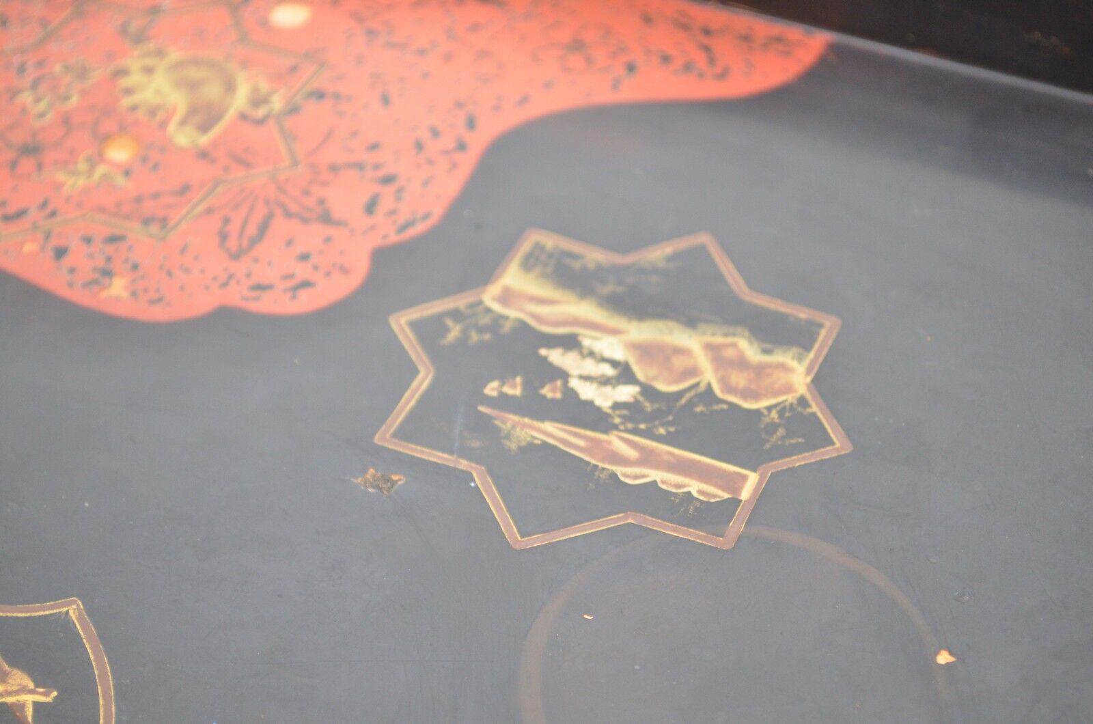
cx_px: 546
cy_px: 362
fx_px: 2500
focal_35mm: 82
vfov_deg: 16.5
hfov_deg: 24.7
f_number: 5.6
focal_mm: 55
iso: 1250
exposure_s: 1/30
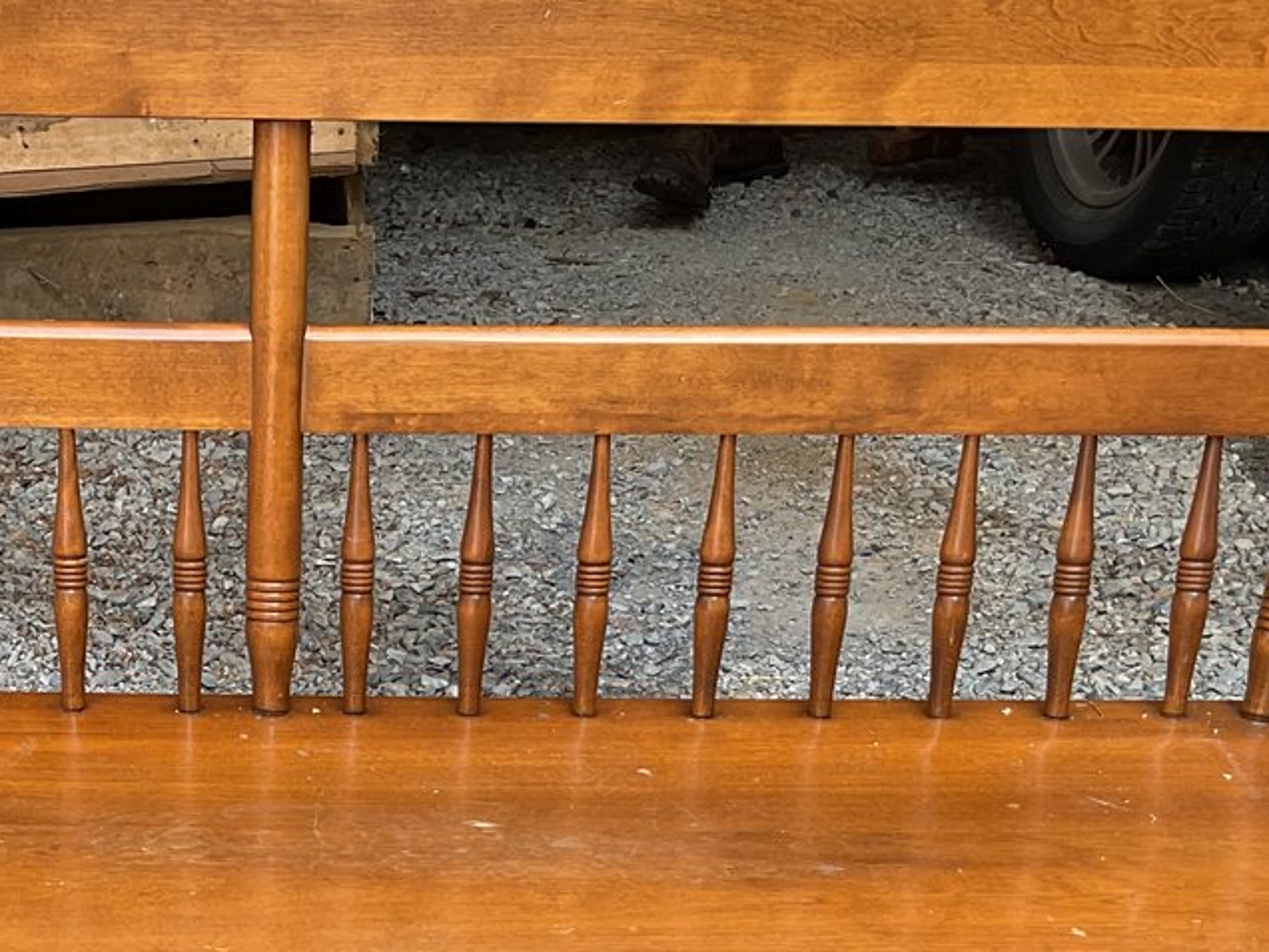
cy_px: 971
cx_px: 220
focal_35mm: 69
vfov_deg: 20.6
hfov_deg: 27.5
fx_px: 2529
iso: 16
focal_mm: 3
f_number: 1.8
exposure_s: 1/200
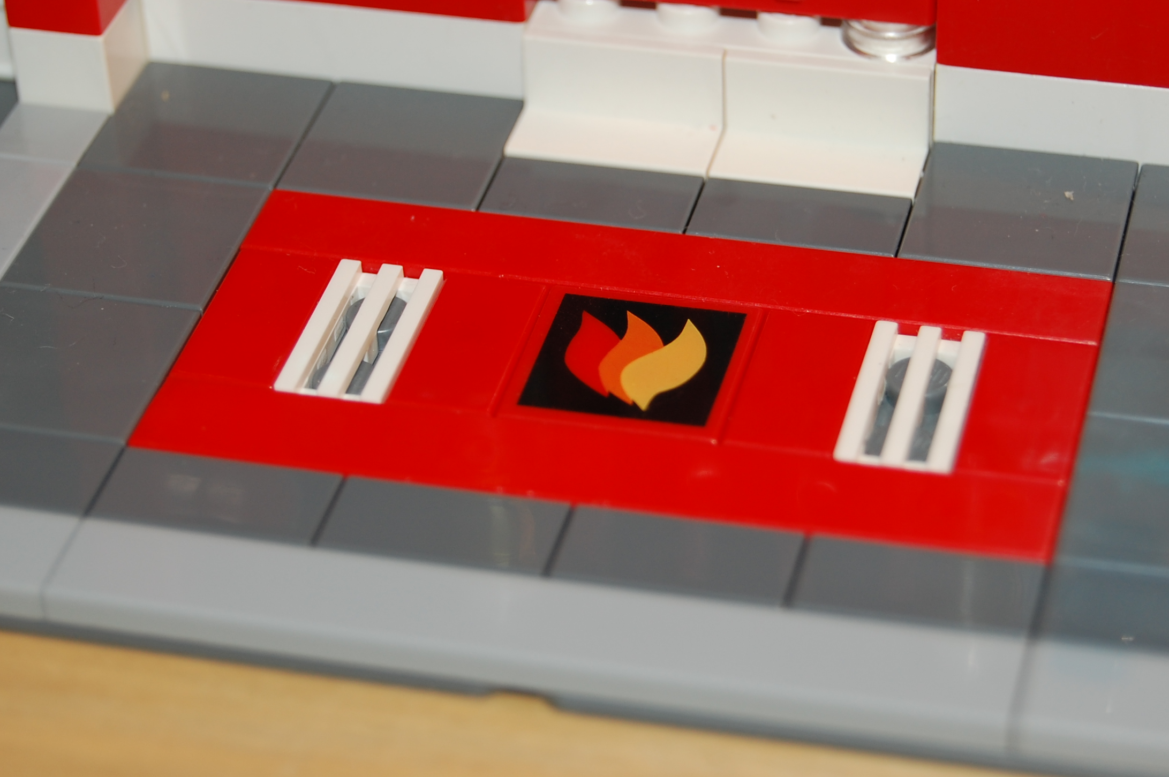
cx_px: 654
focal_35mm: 114
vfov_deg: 12.0
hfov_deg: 18.0
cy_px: 254
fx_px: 3688
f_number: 5.6
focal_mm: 55
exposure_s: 1/125
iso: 200
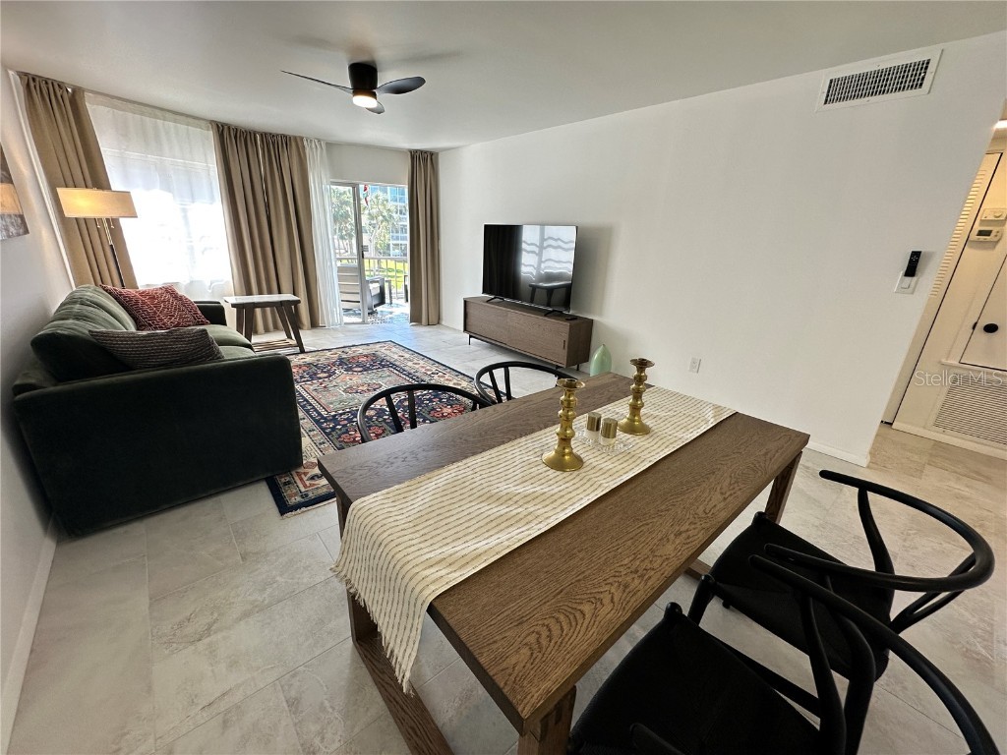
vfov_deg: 85.7
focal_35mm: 14
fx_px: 407
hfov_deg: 102.1
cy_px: 378
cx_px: 504
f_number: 2.2
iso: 100
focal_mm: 2.22
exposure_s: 1/120
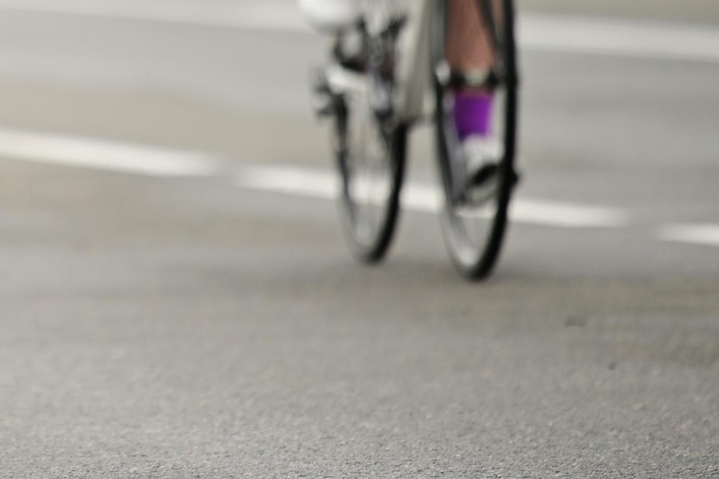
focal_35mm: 700
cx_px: -297
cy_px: -195
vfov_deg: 2.0
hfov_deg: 2.9
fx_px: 13977
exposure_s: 1/1600
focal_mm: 200
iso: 200
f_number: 2.8
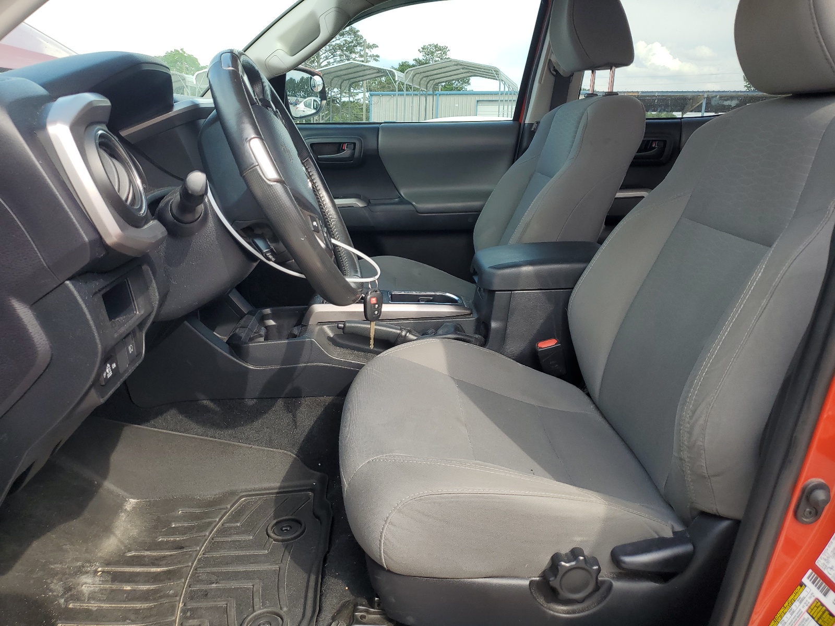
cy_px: 313
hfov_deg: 67.3
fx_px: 627
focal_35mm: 26
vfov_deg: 53.1
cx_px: 418
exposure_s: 1/417
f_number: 1.5
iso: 50
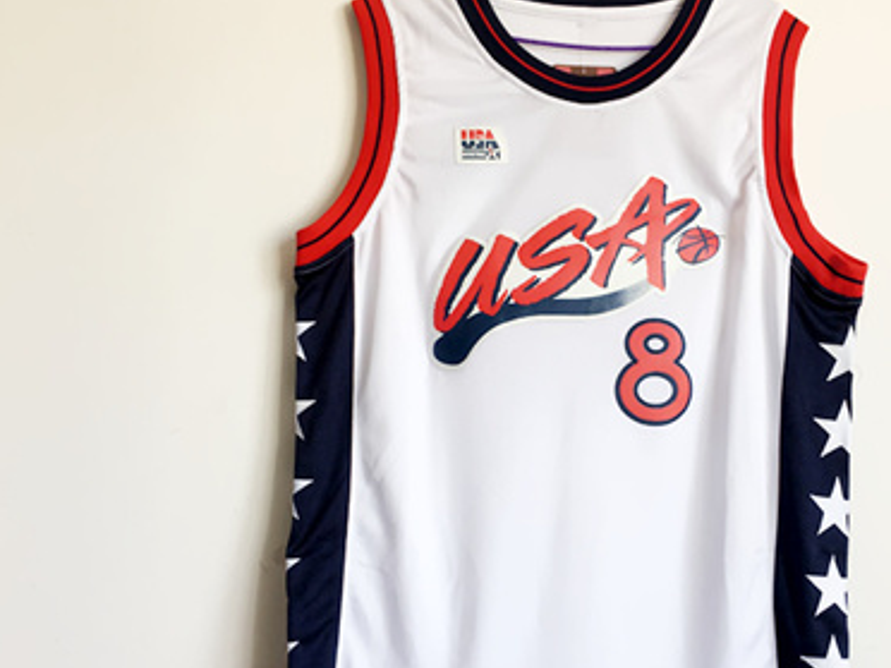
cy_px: 394
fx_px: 1004
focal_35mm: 39
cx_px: 558
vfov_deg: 36.7
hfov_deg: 47.4
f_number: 2.2
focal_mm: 4.15
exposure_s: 1/50
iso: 32
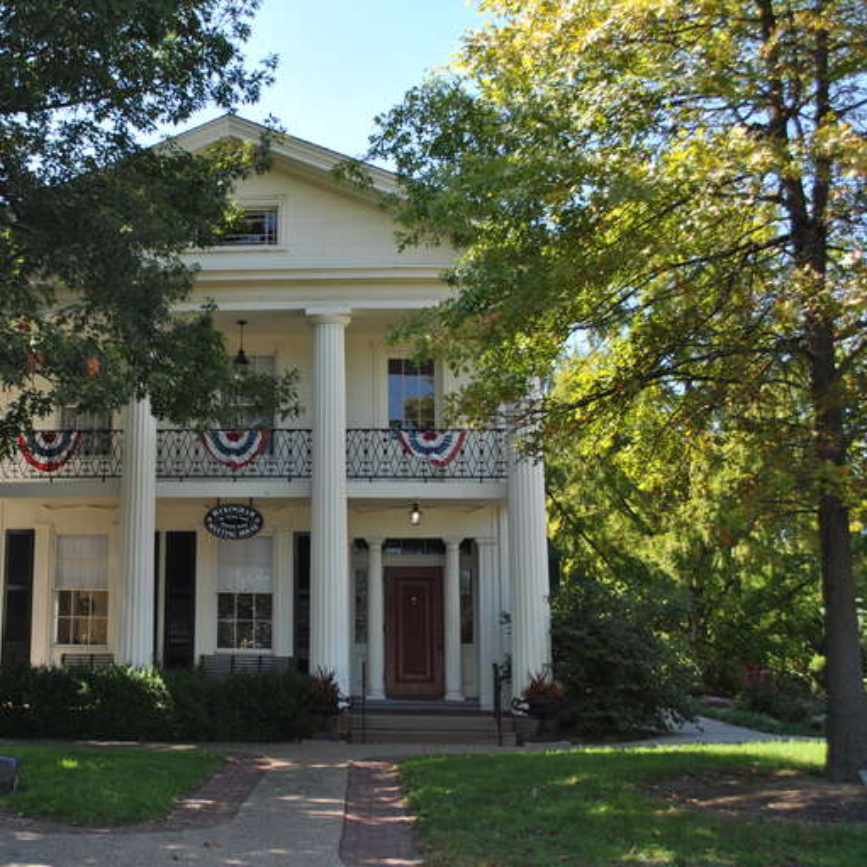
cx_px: 217
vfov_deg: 36.8
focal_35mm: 46
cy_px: 434
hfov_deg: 36.0
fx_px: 1303
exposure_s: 1/160
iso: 100
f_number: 5.6
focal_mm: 24
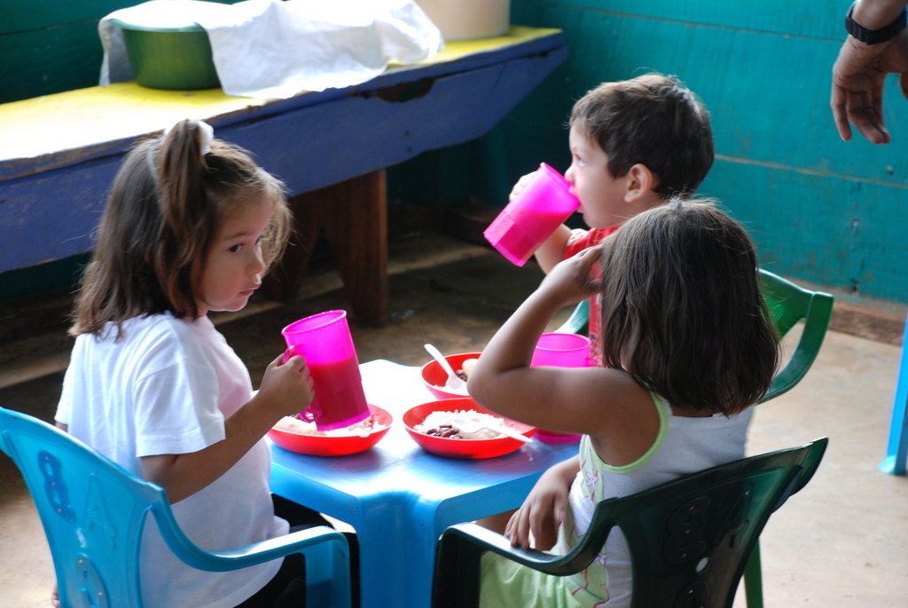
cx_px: 454
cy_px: 304
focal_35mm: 112
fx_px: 2840
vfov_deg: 12.2
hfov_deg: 18.2
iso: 400
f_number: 5.6
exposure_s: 1/30
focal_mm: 75
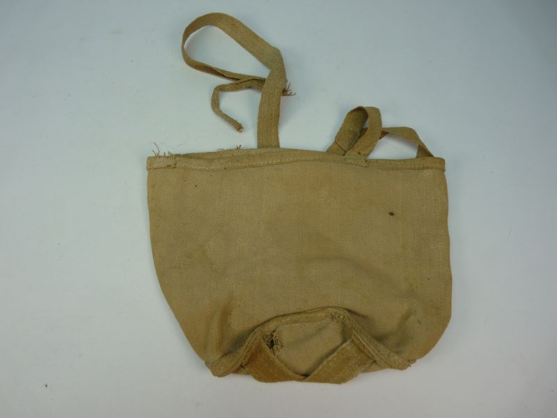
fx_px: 434
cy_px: 209
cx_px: 278
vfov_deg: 51.4
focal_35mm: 27
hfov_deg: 65.3
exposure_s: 1/60
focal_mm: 4.8
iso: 100
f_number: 2.8
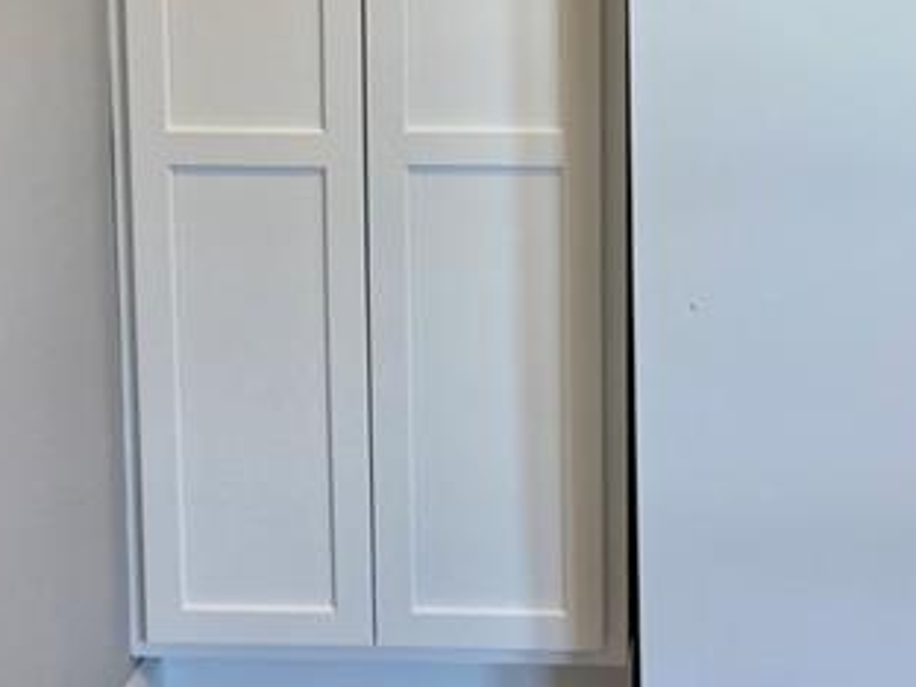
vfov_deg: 20.9
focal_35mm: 64
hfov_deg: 29.7
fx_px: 1694
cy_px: -200
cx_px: 713
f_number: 1.8
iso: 80
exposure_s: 1/60
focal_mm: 4.25
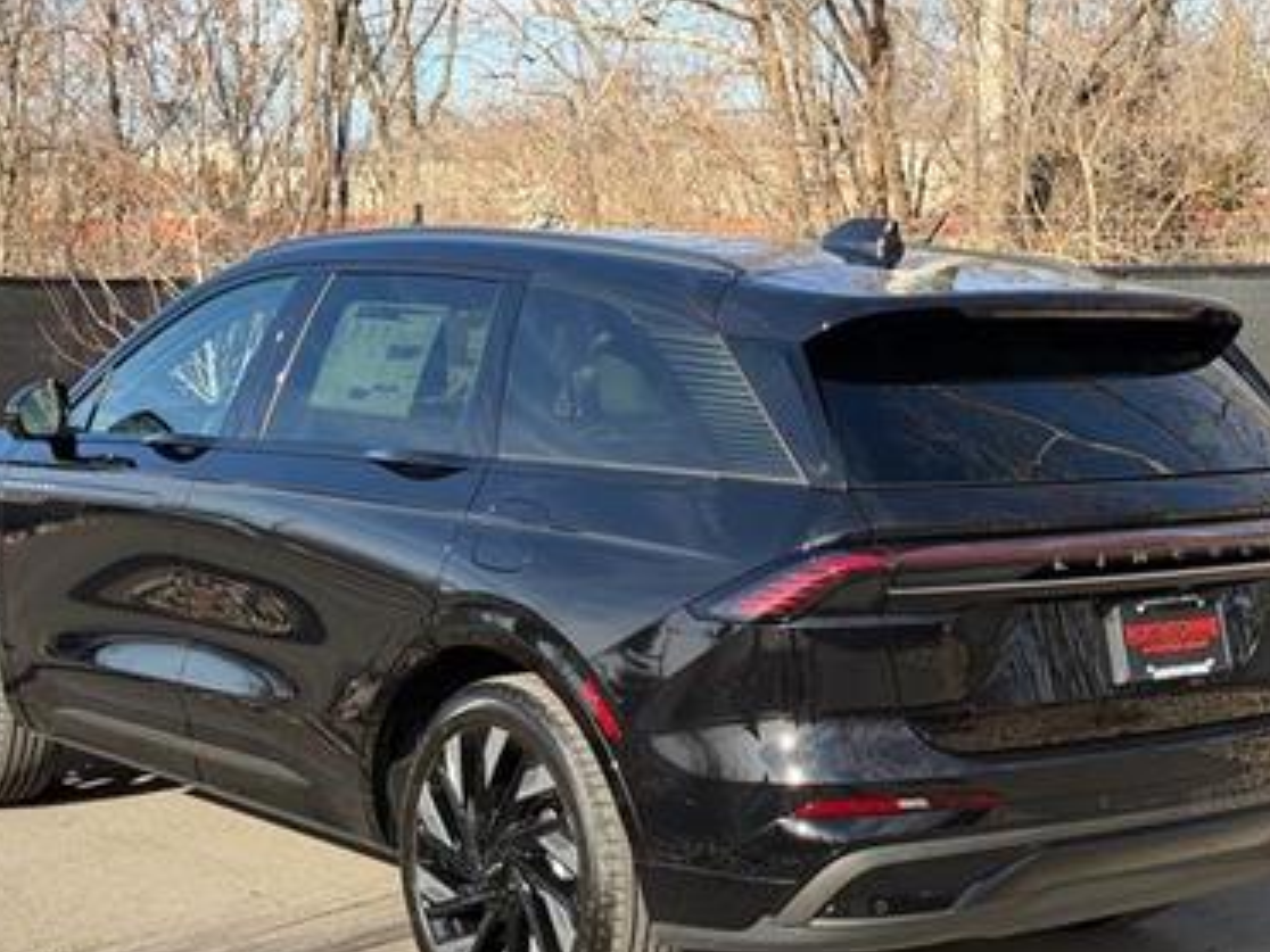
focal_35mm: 65
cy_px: 635
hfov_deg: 29.8
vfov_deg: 22.5
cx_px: 618
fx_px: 2385
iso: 80
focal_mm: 6.76
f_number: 1.78
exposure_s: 1/1754
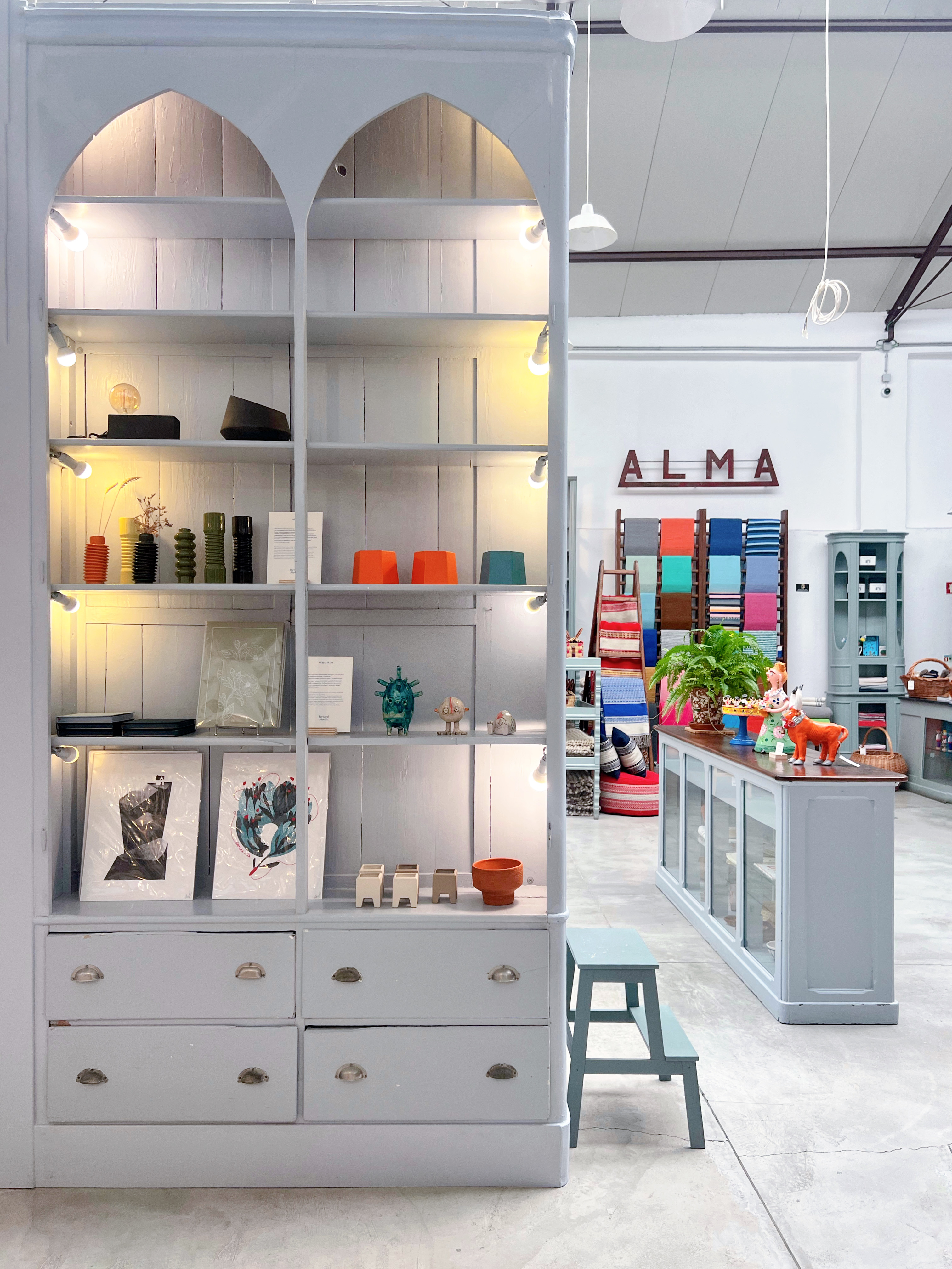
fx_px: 953
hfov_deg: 53.1
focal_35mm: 26
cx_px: 476
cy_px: 634
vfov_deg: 67.3
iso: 64
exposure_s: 1/100
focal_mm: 5.7
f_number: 1.5
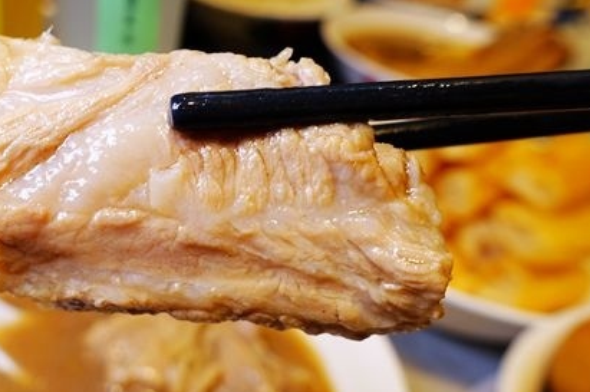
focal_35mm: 38
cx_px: 136
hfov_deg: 48.5
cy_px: 195
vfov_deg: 35.0
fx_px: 622
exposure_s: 1/80
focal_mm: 8.8
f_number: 3.5
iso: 125
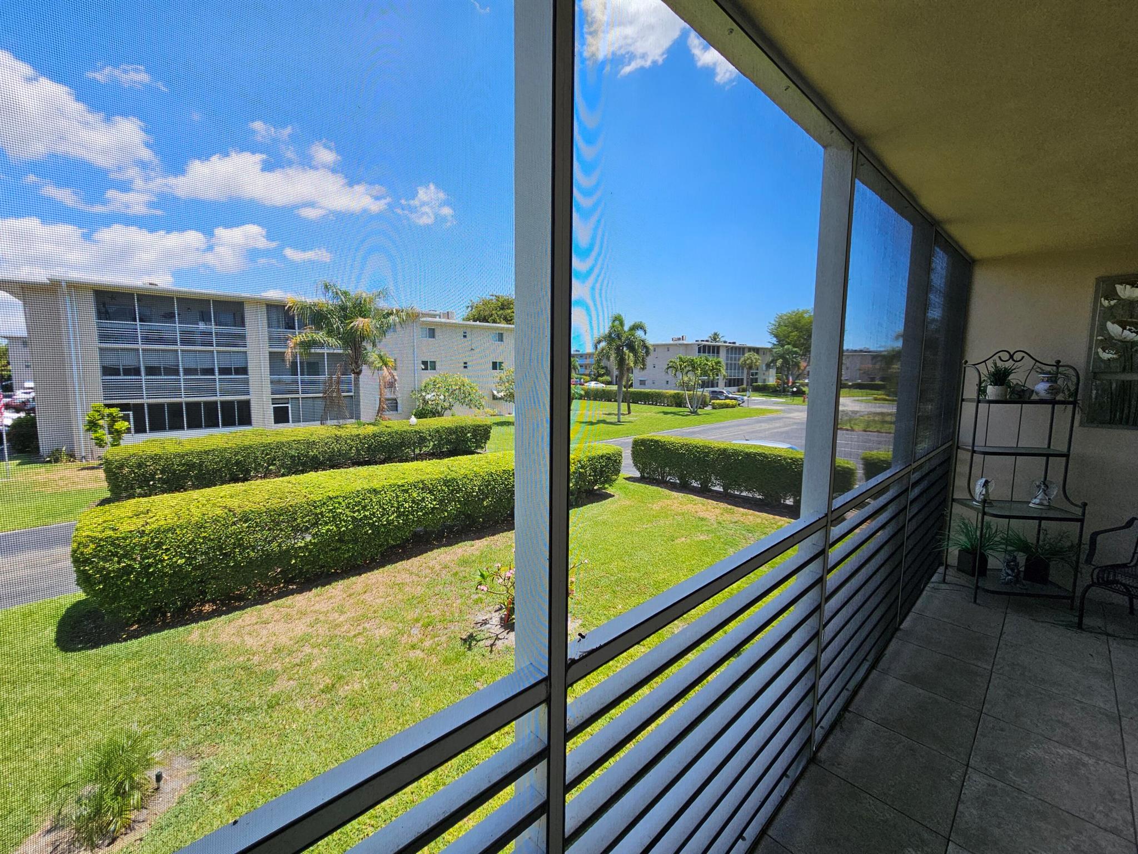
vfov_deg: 89.9
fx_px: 427
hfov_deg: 106.2
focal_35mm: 13
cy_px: 427
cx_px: 569
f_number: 2.2
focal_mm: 2.2
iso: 50
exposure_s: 1/994
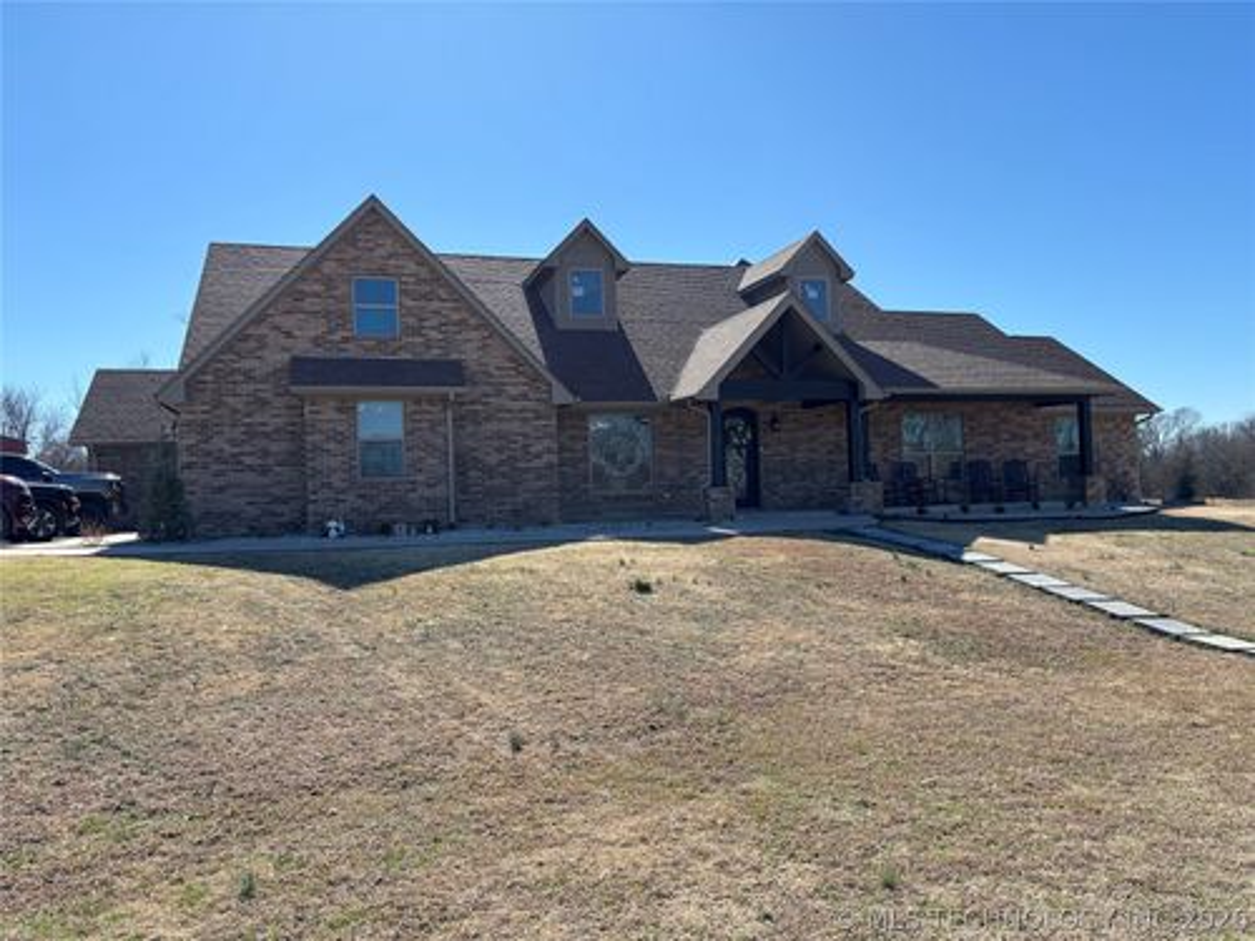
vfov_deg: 53.1
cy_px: 470
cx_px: 628
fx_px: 943
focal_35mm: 26
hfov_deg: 67.3
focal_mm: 5.96
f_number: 1.6
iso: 50
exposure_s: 1/3413
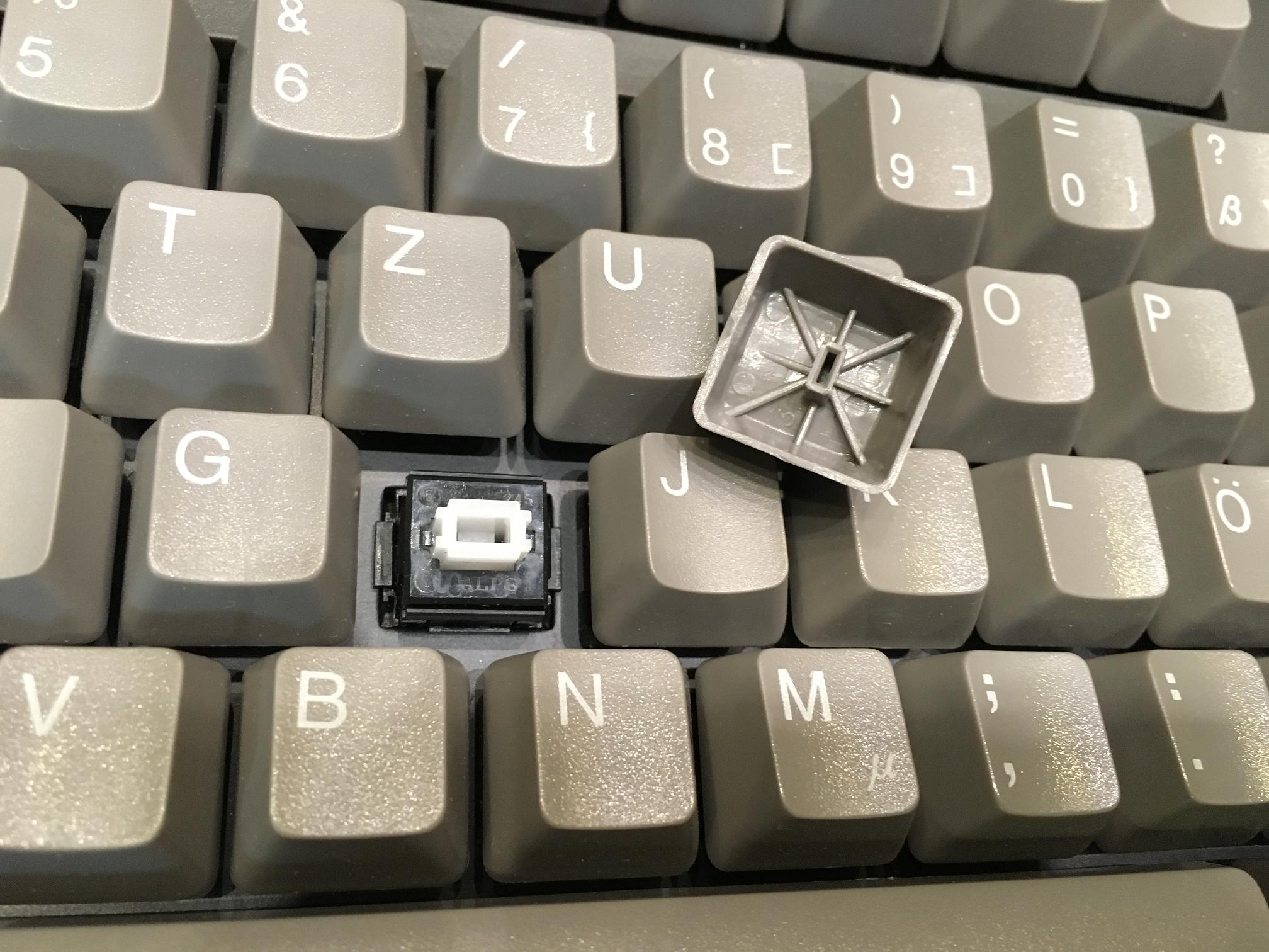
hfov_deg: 61.7
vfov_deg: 48.2
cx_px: 634
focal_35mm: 29
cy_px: 476
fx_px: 1063
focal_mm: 4.15
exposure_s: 1/17
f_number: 2.2
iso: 400
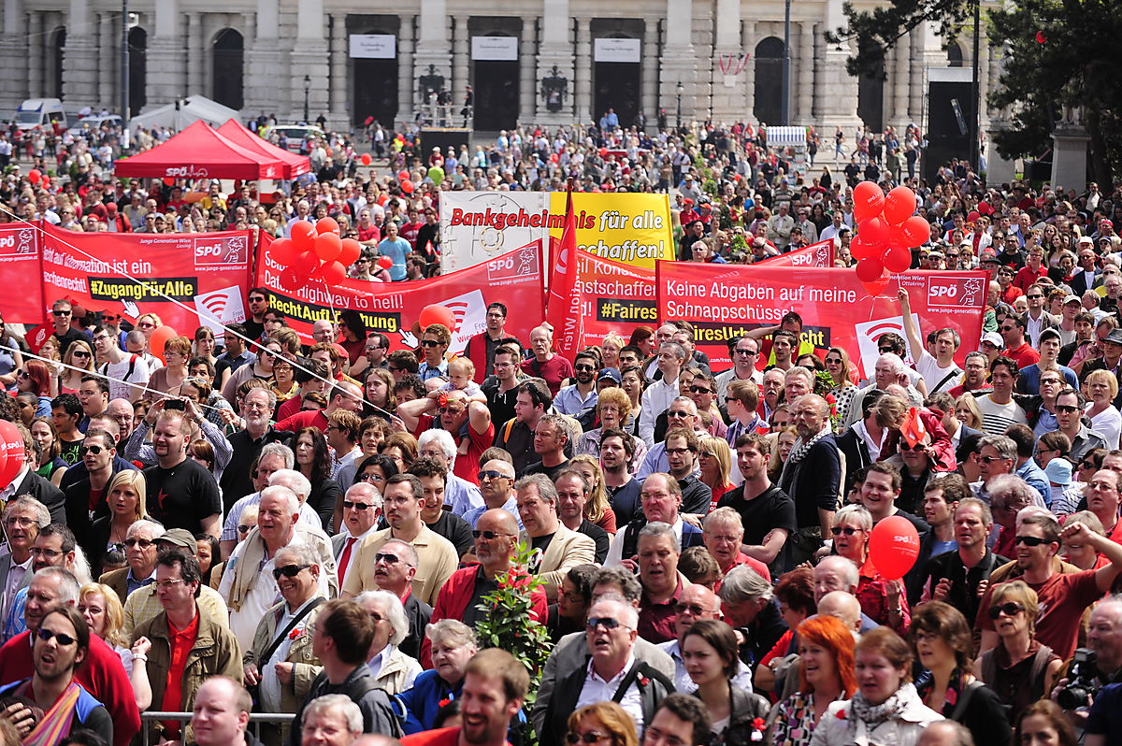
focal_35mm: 102
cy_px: 373
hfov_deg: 20.0
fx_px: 3176
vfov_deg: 13.4
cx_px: 561
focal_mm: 102
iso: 200
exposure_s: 1/1000
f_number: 4.5
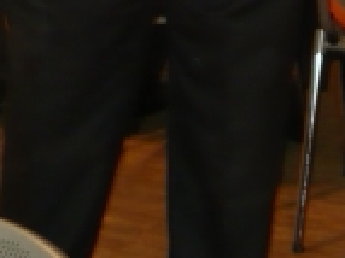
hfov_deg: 11.9
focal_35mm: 162
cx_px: 429
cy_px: -329
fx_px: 1613
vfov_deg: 8.5
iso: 250
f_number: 2.8
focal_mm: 5.5
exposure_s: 1/30
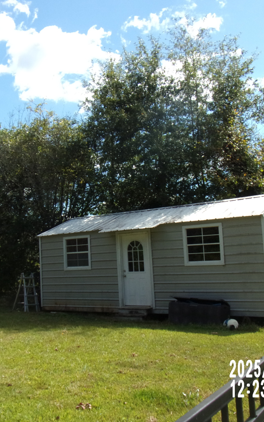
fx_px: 414
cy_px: 204
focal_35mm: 36
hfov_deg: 35.2
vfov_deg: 54.0
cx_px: 101
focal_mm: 4.3
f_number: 3.3
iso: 80
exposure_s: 1/600
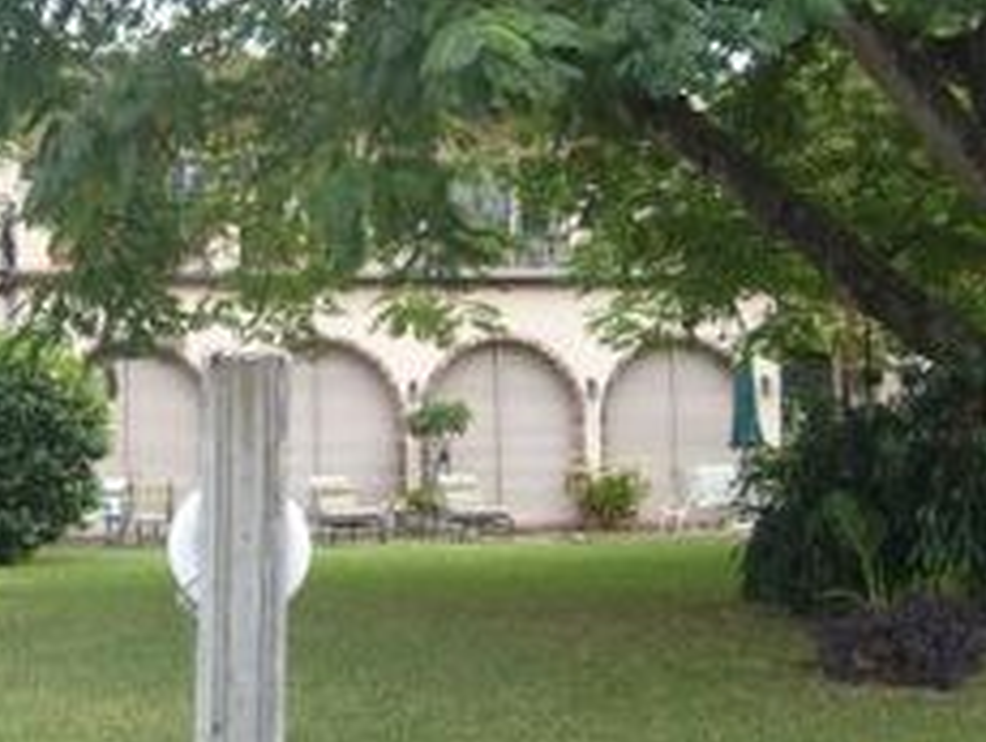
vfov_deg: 18.2
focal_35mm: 81
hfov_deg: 23.8
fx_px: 2310
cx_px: 216
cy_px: 305
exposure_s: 1/250
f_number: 2.8
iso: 80
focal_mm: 5.8
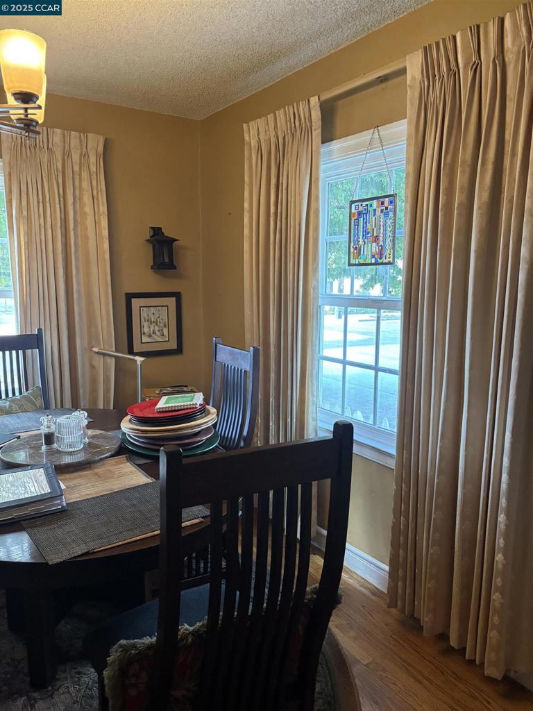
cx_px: 266
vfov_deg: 67.3
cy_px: 356
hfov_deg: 53.1
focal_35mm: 26
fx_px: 534
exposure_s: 1/60
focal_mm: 5.96
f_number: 1.6
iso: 500
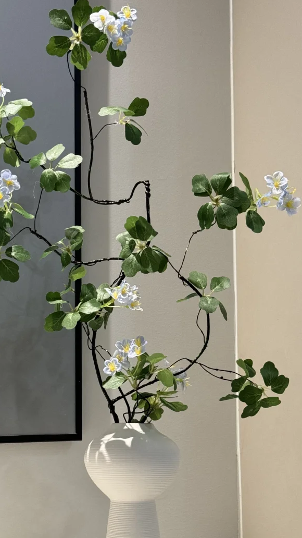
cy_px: 307
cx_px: 91
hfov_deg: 16.5
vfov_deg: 28.9
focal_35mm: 73
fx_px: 1040
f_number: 1.78
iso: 160
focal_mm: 6.86
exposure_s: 1/50
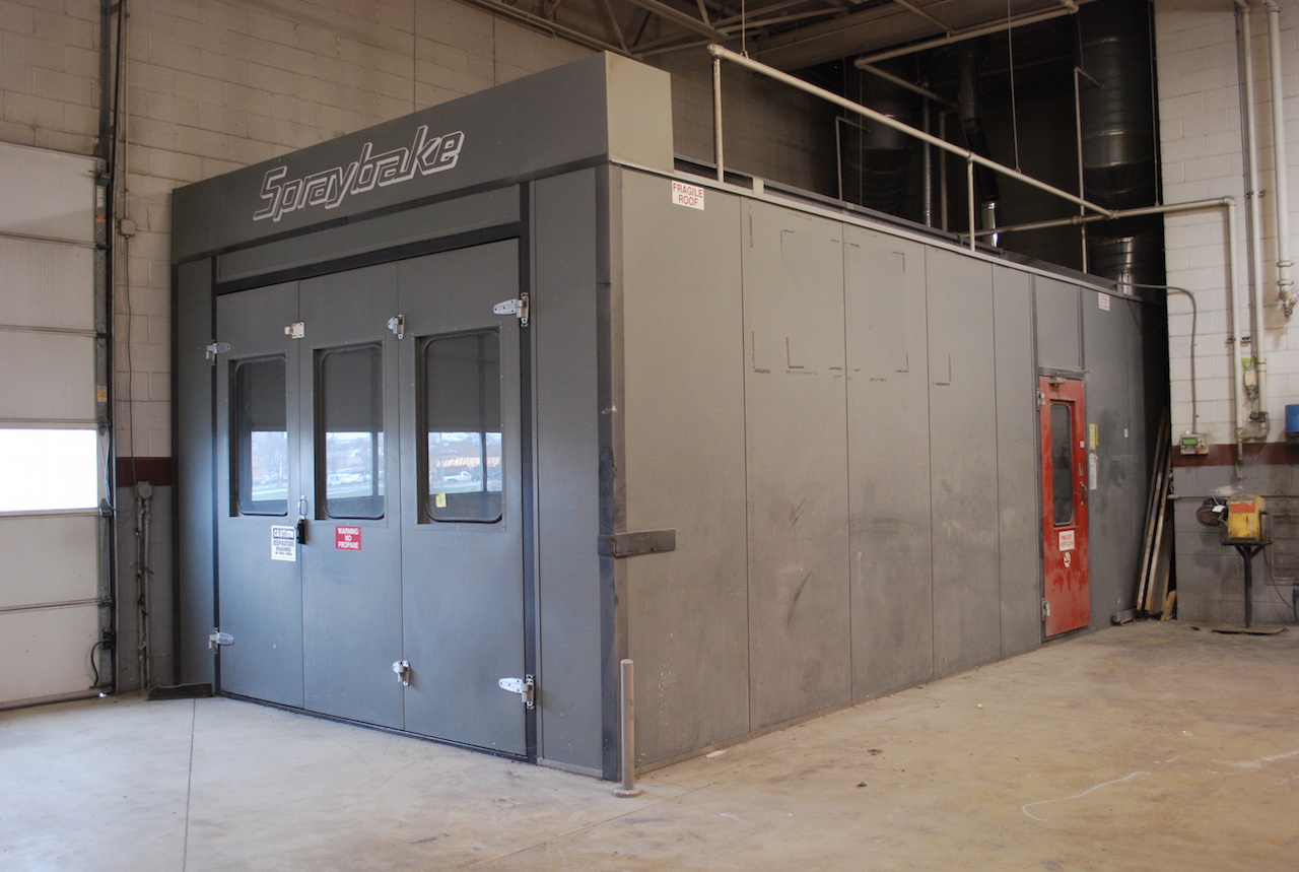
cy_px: 436
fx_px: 1193
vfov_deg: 40.1
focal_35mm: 33
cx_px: 650
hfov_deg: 57.1
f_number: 4
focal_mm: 22
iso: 800
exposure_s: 1/30
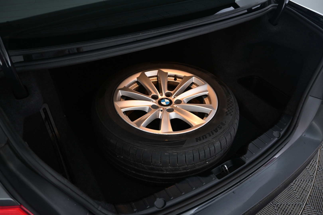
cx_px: 162
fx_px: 229
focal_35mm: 26
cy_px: 108
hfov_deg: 70.4
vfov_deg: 50.4
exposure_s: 1/25
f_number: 3.5
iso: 500
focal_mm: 17
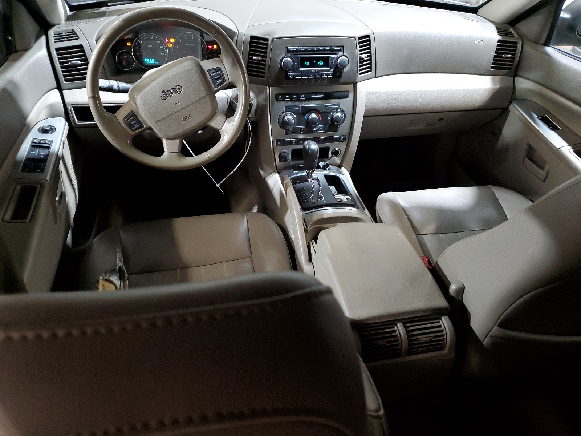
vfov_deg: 53.1
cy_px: 218
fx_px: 436
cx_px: 290
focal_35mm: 26
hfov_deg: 67.3
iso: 301
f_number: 1.5
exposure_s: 1/20
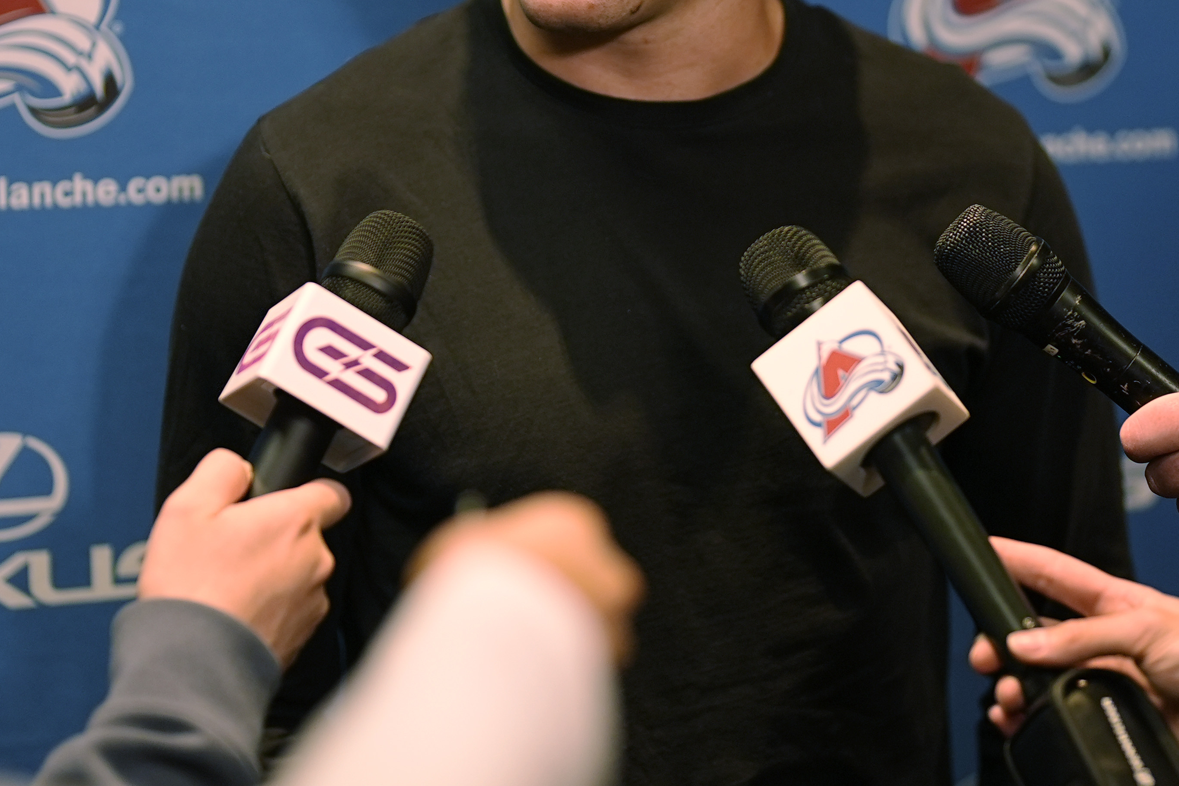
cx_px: 608
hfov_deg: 18.6
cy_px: 236
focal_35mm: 110
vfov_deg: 12.4
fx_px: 3602
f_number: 1.2
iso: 400
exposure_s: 1/400
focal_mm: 50
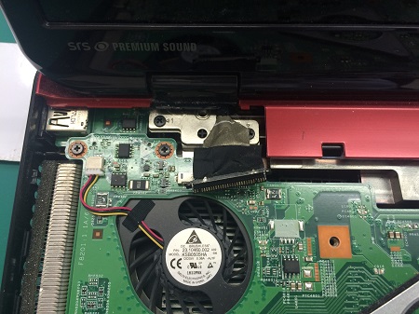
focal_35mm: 29
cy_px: 157
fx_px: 351
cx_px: 210
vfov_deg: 48.2
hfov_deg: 61.7
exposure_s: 1/33
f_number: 2.2
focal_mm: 4.15
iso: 50
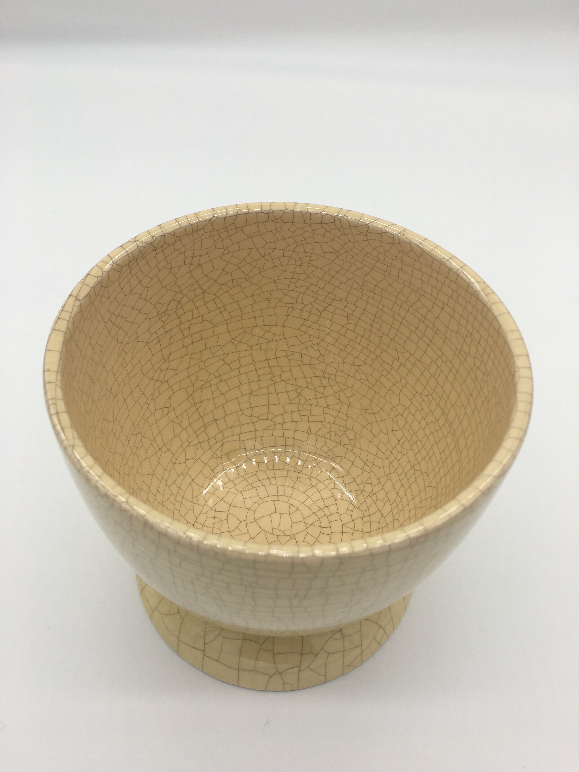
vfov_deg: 61.7
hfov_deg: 48.2
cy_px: 386
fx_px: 647
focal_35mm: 29
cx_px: 290
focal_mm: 4.15
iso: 25
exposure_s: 1/297
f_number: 2.2
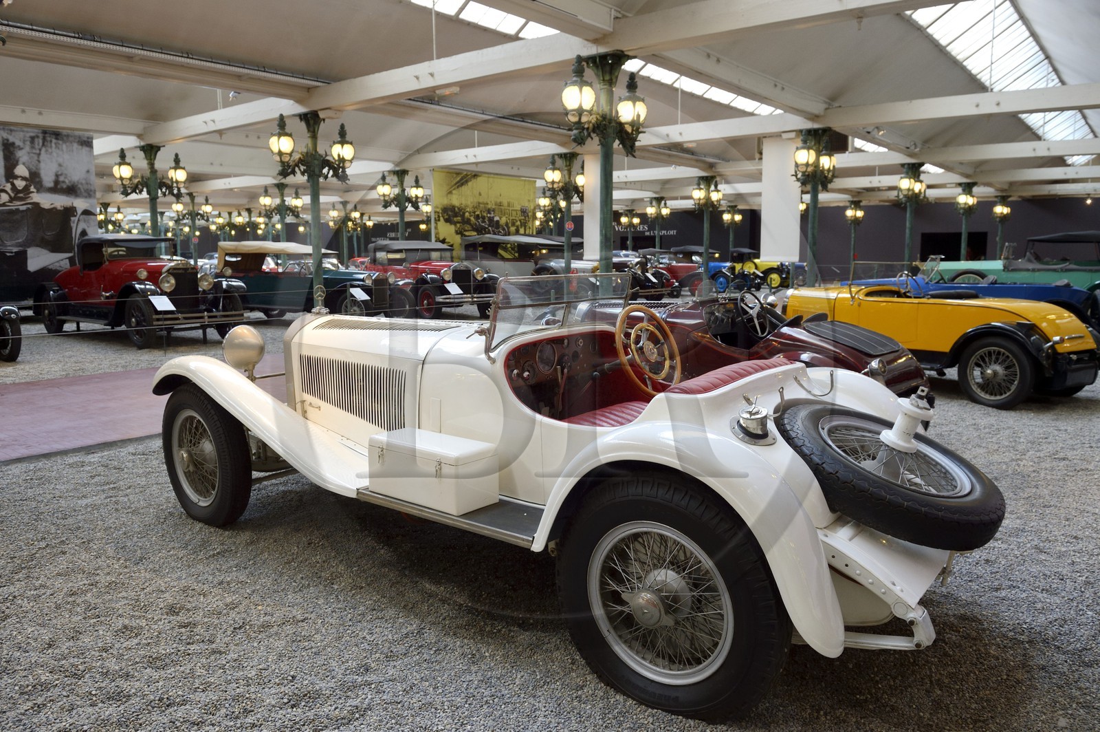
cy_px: 366
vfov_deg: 49.5
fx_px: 794
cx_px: 550
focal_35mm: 26
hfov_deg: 69.4
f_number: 6.3
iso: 800
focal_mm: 26
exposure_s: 1/60
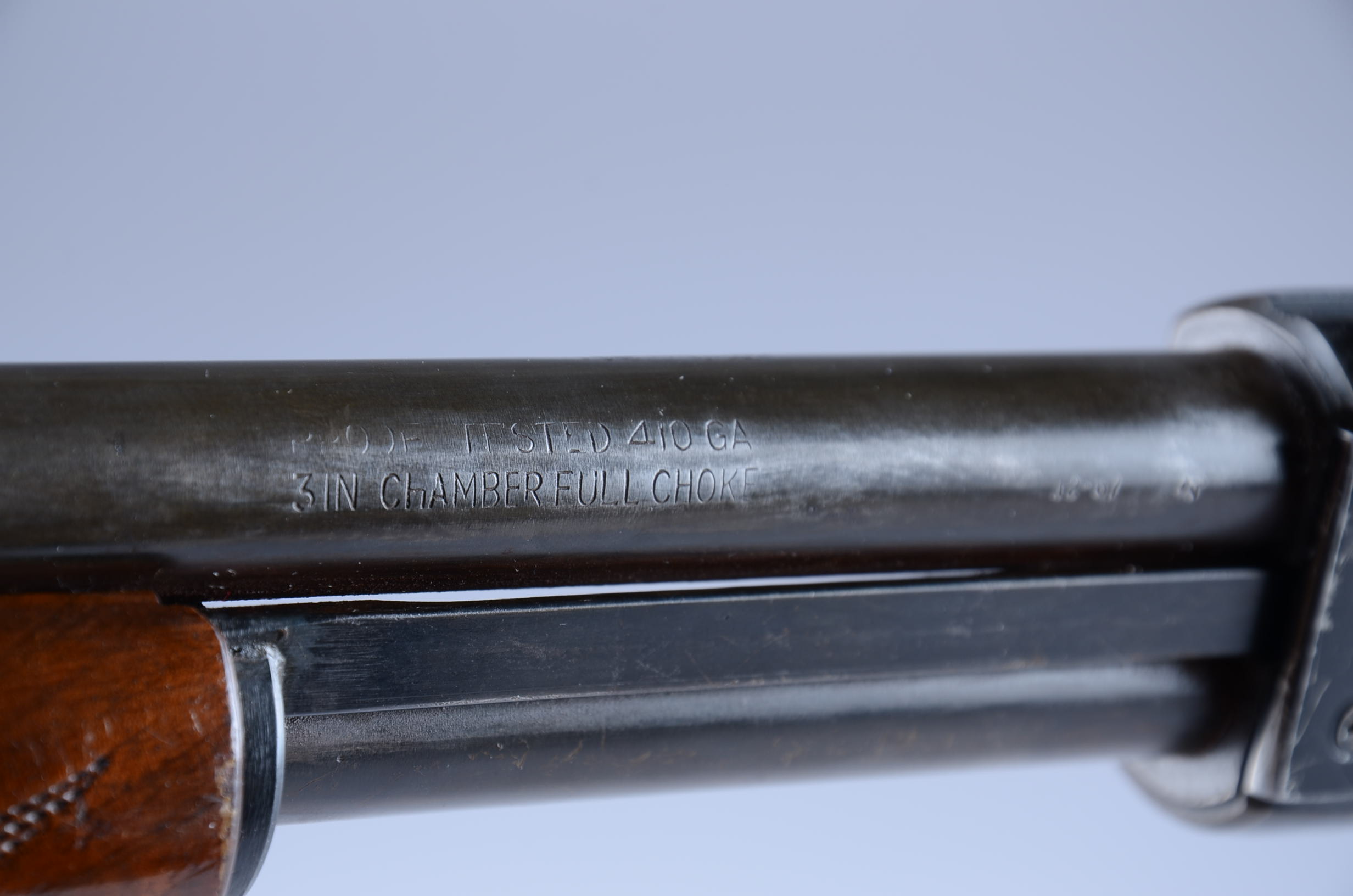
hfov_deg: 13.1
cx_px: 676
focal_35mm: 158
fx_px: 5907
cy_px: 448
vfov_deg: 8.7
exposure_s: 1/100
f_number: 9
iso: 100
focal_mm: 105
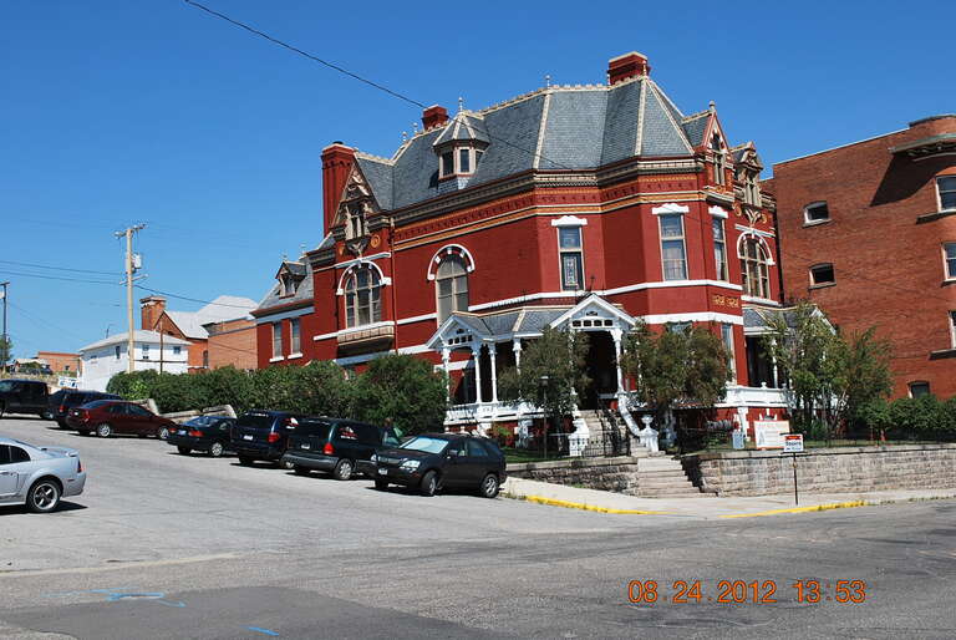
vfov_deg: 34.3
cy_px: 320
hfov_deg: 49.5
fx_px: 1037
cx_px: 478
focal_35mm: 39
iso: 100
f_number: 8
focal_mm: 26
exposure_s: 1/250
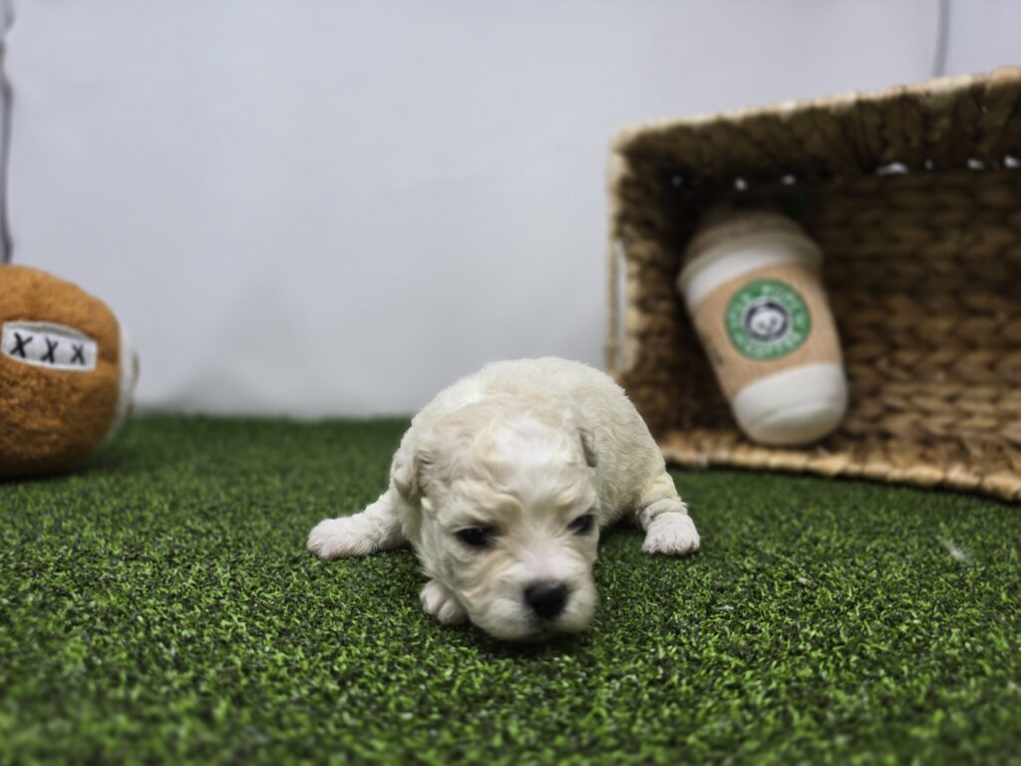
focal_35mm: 23
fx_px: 678
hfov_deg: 73.9
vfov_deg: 58.9
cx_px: 510
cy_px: 383
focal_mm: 6.3
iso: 40
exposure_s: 1/120
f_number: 1.7
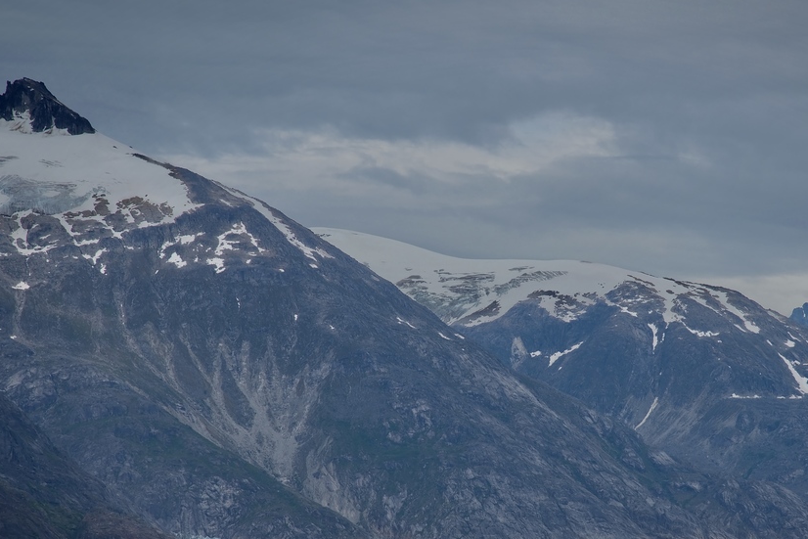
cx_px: 536
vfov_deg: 7.4
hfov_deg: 11.0
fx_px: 4175
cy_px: 367
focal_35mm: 186
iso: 100
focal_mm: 120
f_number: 9
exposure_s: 1/320
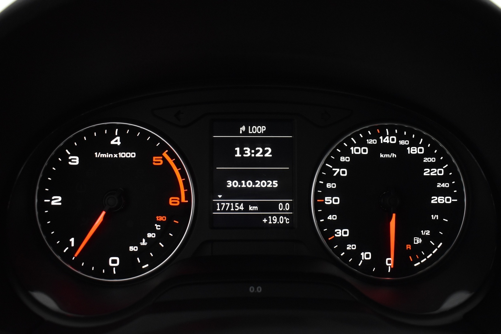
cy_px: 167
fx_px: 459
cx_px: 250
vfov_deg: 40.0
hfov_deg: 57.2
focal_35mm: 33
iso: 1800
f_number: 3.8
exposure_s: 1/40
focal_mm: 22
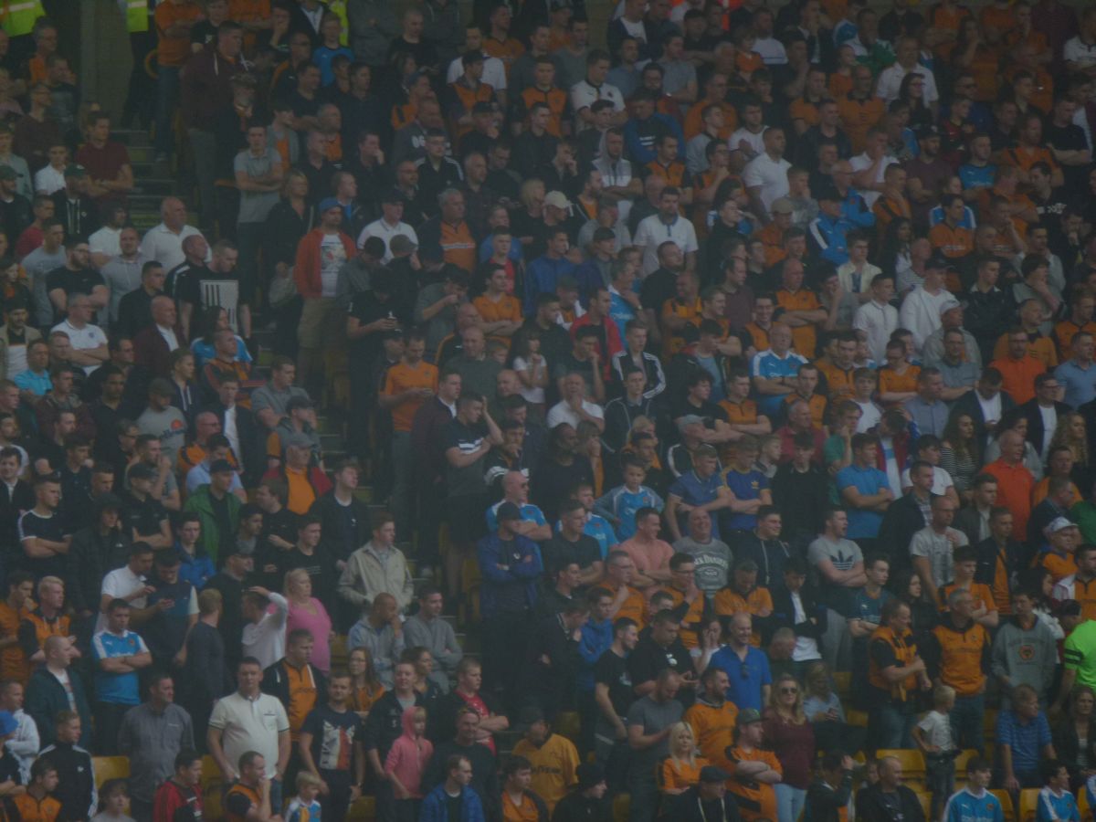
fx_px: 12158
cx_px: 548
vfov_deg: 3.9
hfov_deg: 5.2
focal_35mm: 384
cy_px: 411
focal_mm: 68.8
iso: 125
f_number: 5.9
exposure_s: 1/250
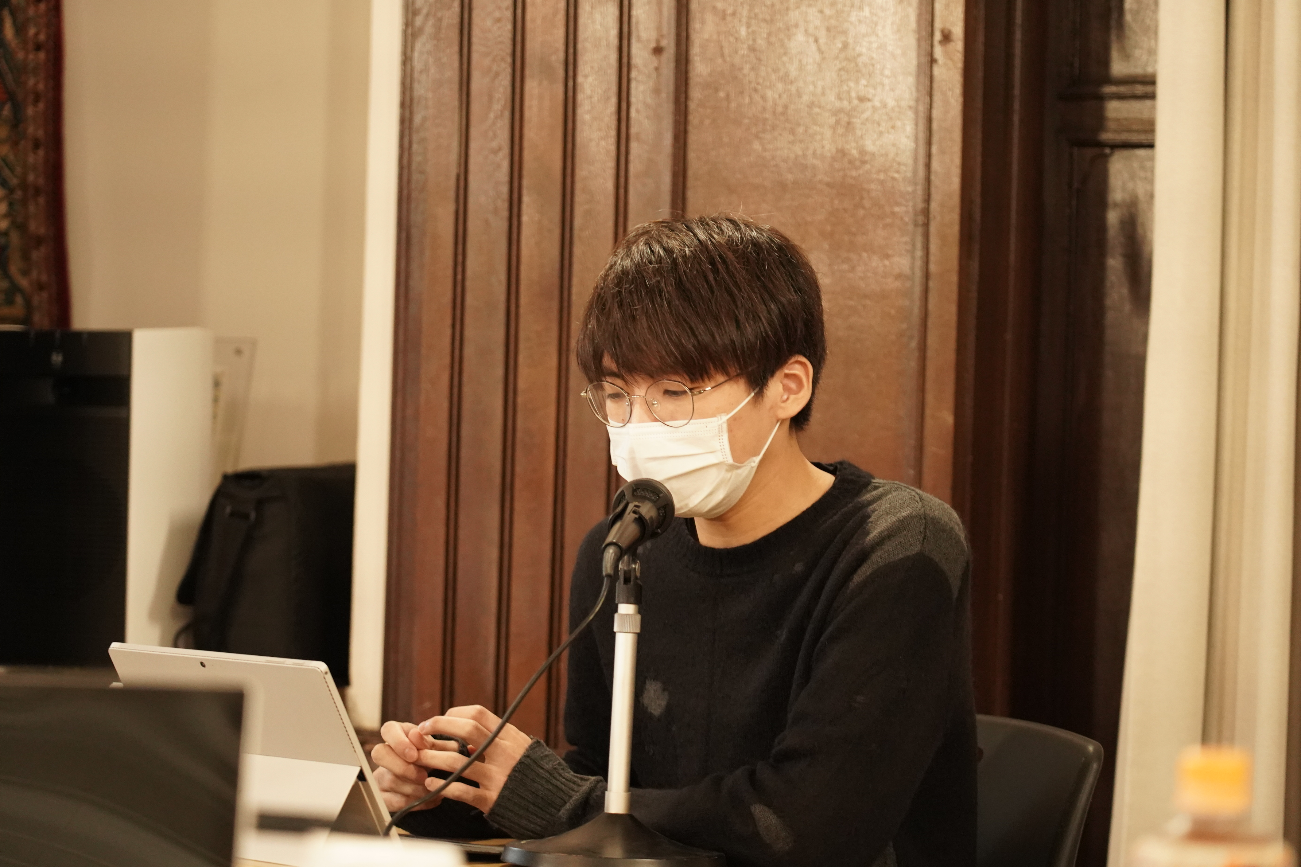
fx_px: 4084
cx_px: 644
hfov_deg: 18.1
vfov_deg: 12.1
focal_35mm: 113
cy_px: 431
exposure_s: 1/125
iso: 6400
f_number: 4
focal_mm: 105
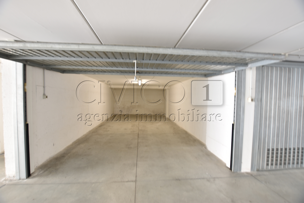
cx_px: 152
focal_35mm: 15
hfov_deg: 100.4
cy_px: 102
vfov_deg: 77.3
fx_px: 127
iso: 100
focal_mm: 10
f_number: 4.5
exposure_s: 1/2
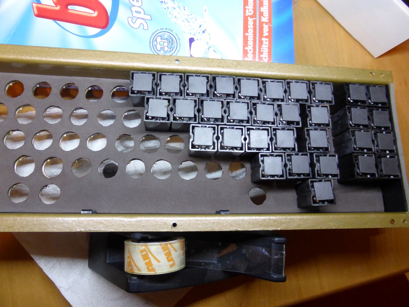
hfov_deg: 69.4
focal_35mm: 25
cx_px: 204
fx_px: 295
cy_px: 154
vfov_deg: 54.9
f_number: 3.3
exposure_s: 1/20
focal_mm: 4.3
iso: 400
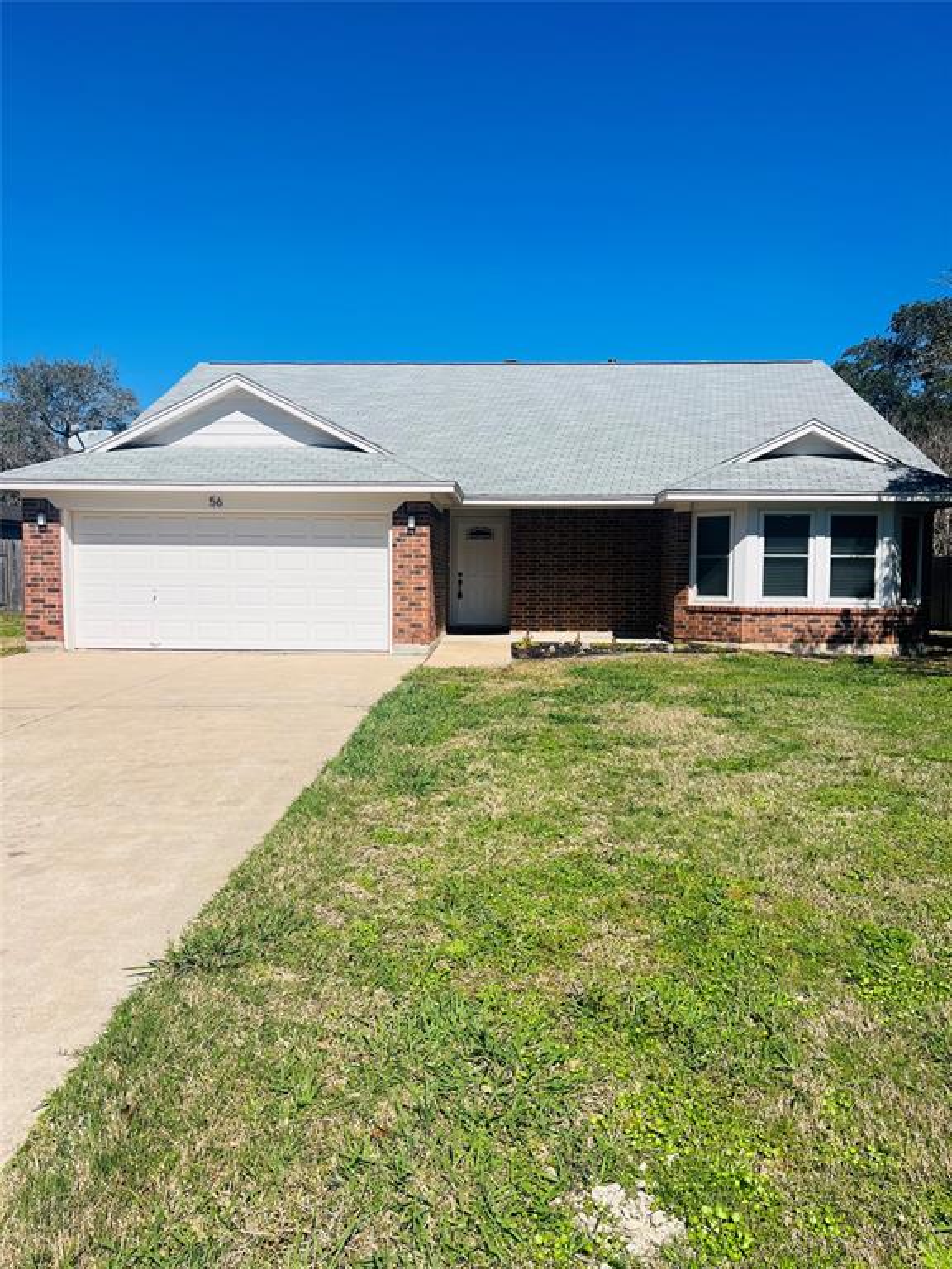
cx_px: 476
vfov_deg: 67.3
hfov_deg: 53.1
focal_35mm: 26
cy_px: 634
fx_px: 953
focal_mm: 5.7
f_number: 1.5
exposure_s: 1/6993
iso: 50
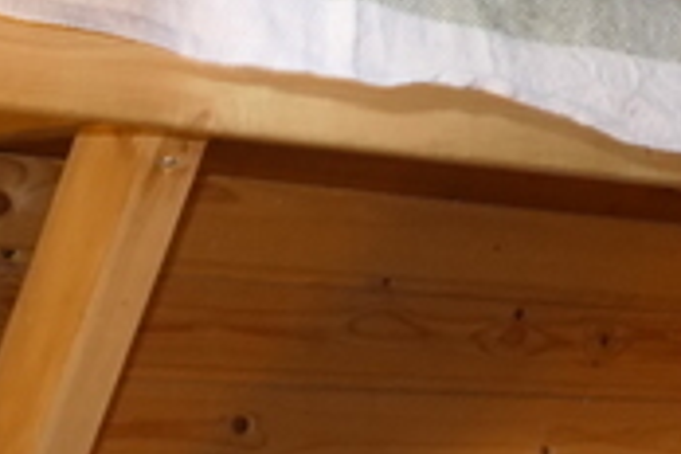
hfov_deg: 14.5
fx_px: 2667
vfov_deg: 9.7
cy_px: 198
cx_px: 403
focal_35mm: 141
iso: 500
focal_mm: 8.8
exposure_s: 1/8
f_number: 2.8
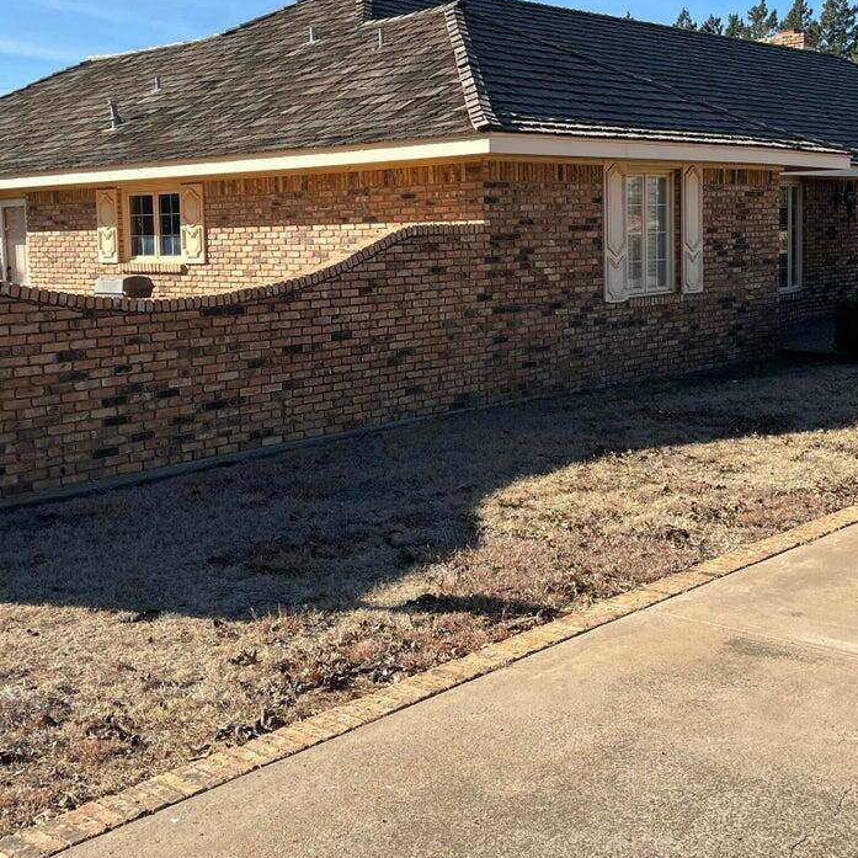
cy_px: 310
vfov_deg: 37.3
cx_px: 427
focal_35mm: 45
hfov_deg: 37.6
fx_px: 1262
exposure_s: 1/2513
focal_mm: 5.1
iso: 50
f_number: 1.6
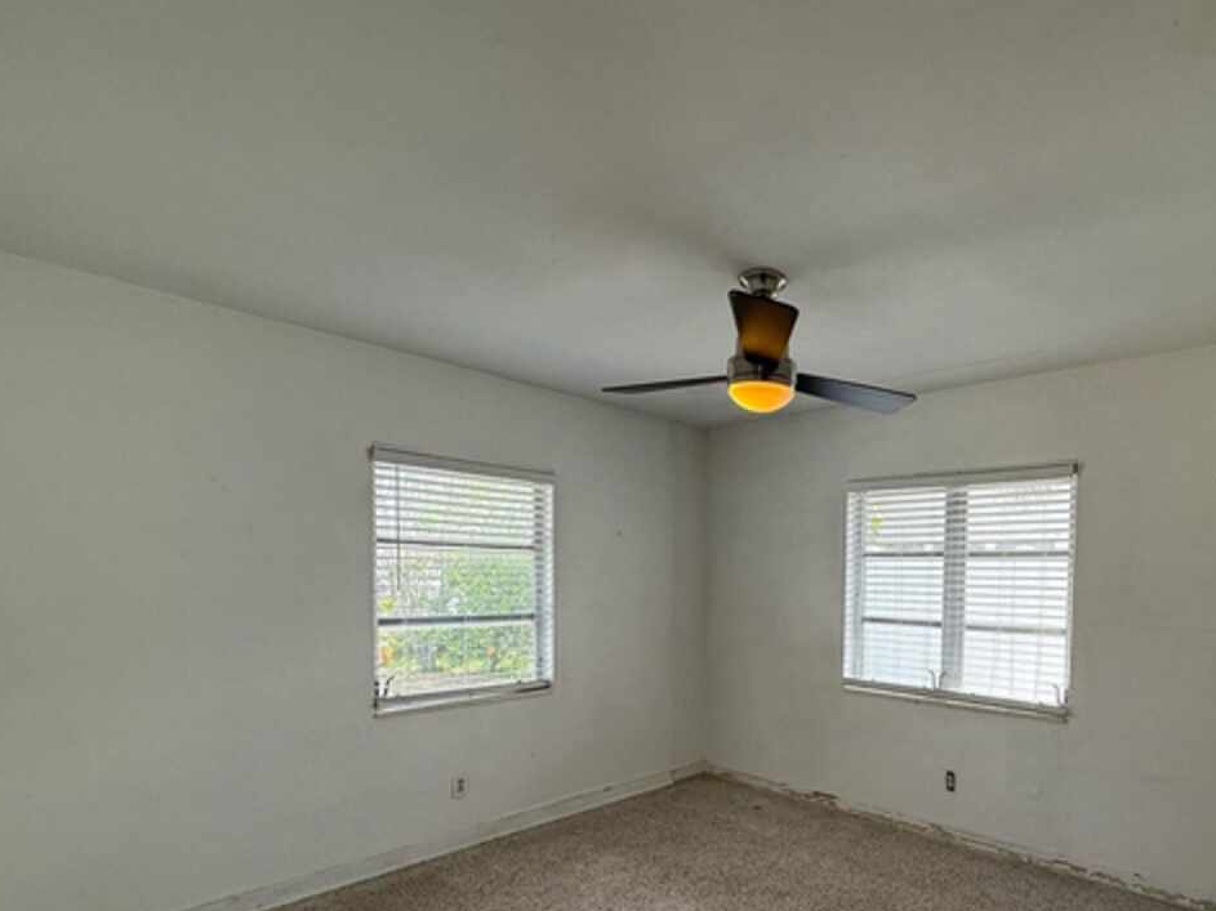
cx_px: 810
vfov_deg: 66.8
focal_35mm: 19
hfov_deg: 81.8
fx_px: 667
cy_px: 606
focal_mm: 2.22
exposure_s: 1/133
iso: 64
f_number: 2.2
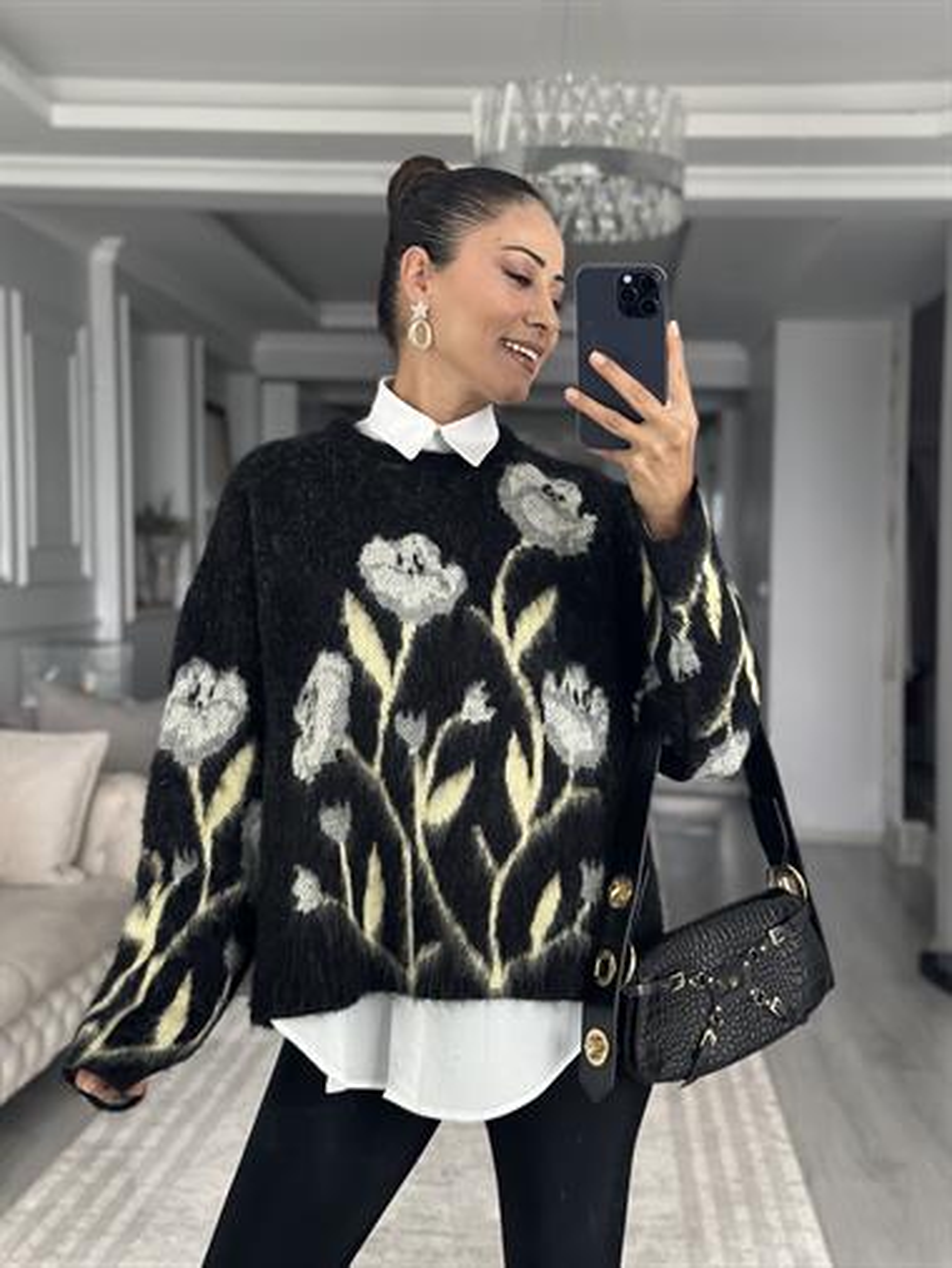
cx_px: 476
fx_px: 1759
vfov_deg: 39.6
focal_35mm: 48
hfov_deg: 30.3
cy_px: 634
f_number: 1.78
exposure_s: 1/60
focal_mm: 6.86
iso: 250
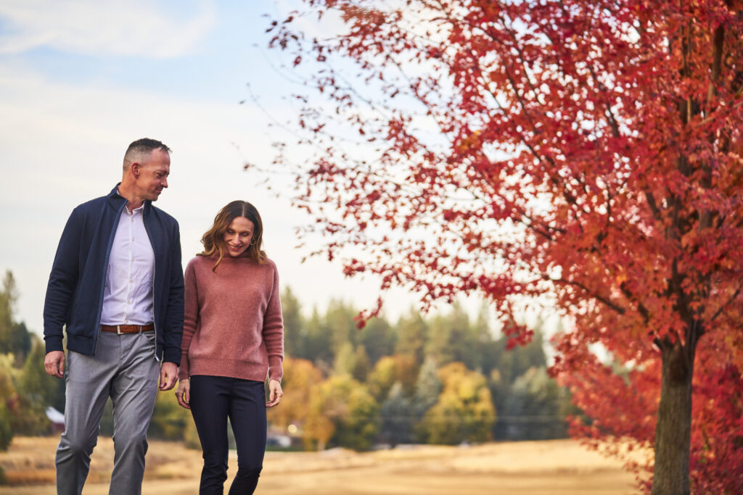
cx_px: 372
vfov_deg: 12.9
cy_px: 248
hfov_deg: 19.3
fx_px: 2188
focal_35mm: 106
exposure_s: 1/640
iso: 1600
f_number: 2.8
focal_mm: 106
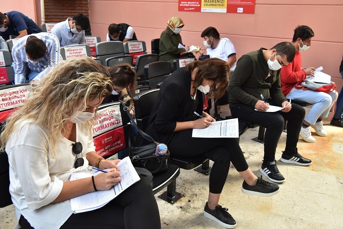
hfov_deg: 54.4
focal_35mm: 35
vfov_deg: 37.8
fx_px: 333
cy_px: 114
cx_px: 172
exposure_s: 1/320
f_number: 9
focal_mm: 35
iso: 2000
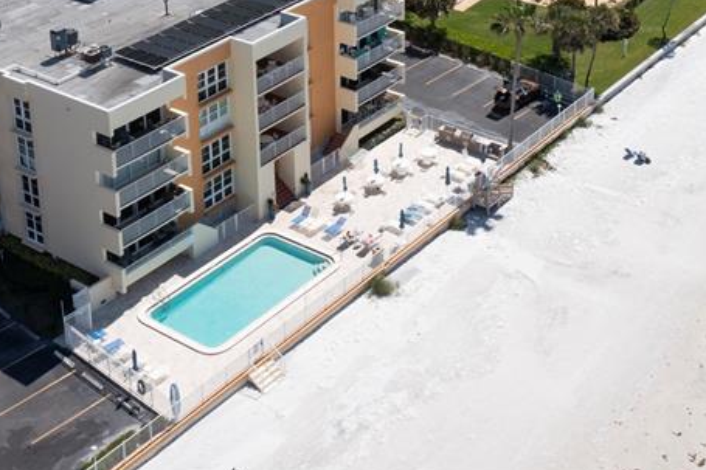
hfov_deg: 31.9
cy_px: -47
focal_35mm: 63
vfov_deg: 20.5
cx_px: 348
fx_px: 1235
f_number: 6.3
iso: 100
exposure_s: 1/640
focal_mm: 10.26
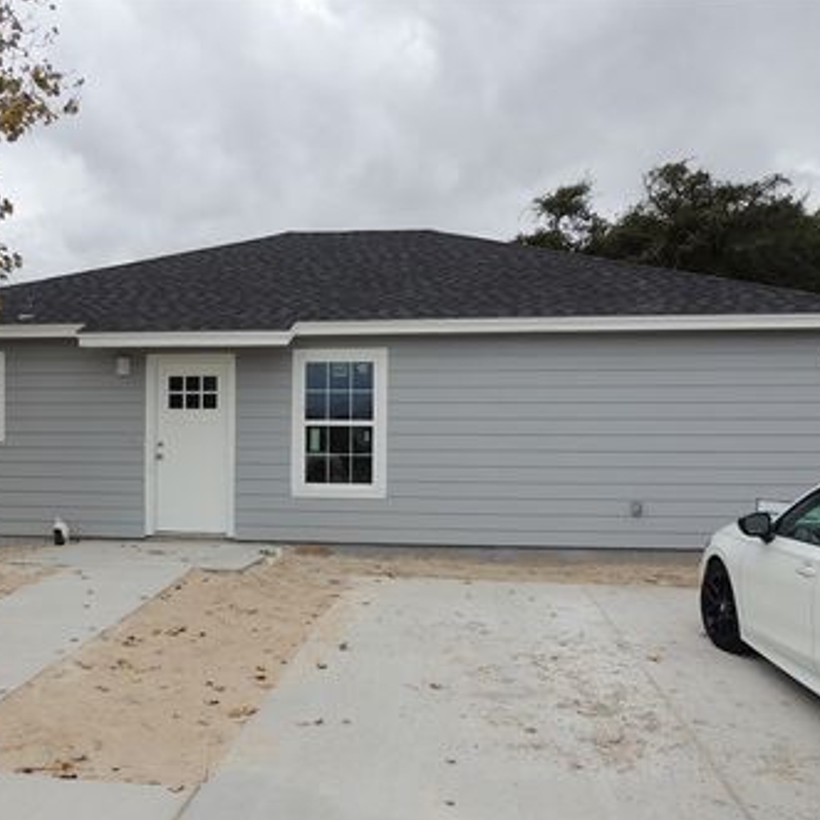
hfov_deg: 50.9
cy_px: 455
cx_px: 344
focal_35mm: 32
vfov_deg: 51.0
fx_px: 858
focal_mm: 4.3
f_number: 3
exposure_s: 1/640
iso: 100
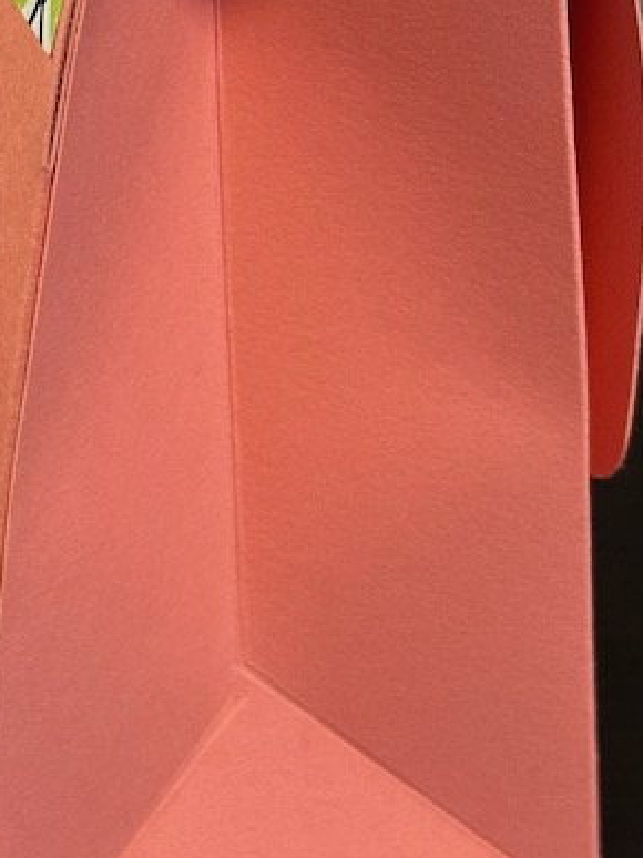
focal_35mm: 127
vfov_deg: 15.4
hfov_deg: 11.6
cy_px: 191
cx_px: 113
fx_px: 3147
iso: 250
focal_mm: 6.86
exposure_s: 1/53
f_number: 1.78
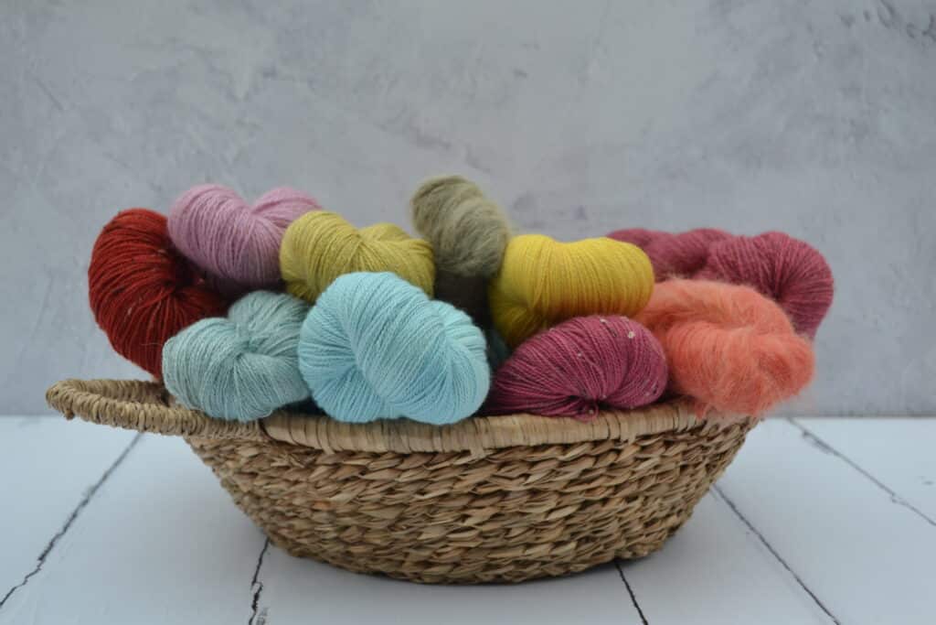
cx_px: 468
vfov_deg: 28.1
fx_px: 1248
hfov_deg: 41.1
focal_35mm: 48
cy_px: 312
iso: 360
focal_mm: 32
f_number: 5.6
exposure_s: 1/125
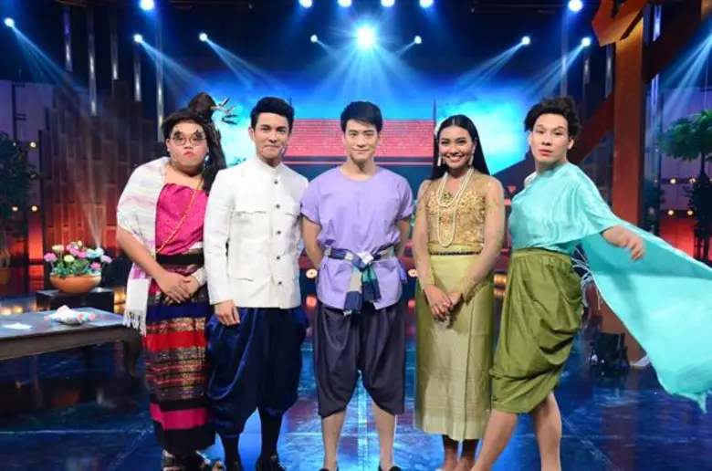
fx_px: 710
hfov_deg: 53.2
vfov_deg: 36.7
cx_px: 356
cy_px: 236
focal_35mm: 36
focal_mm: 24
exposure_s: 1/160
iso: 4000
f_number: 5
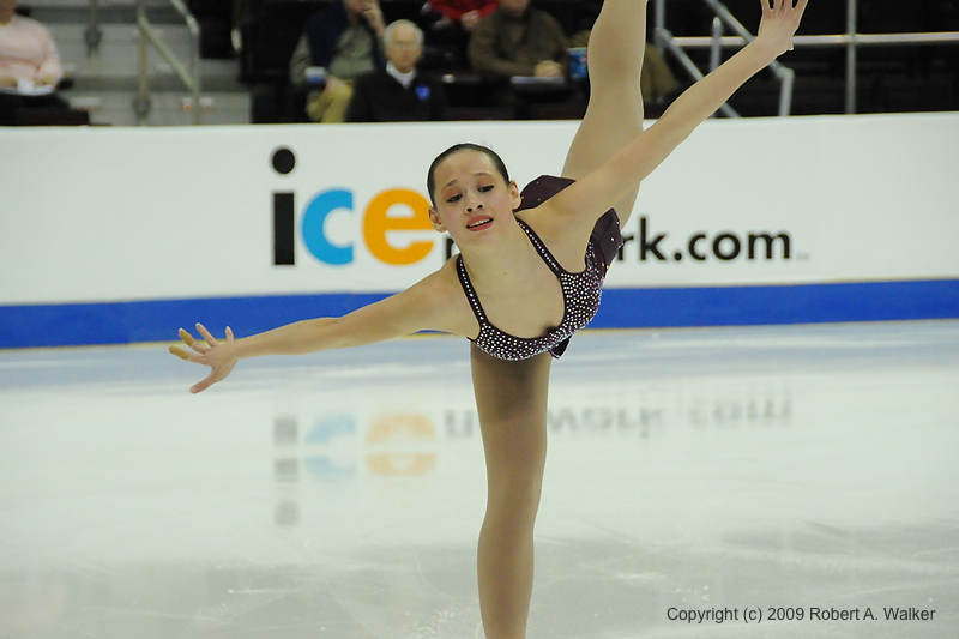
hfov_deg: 10.6
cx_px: 480
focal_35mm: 195
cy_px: 320
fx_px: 5193
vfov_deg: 7.0
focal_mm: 130
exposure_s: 1/1000
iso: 3200
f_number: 5.6
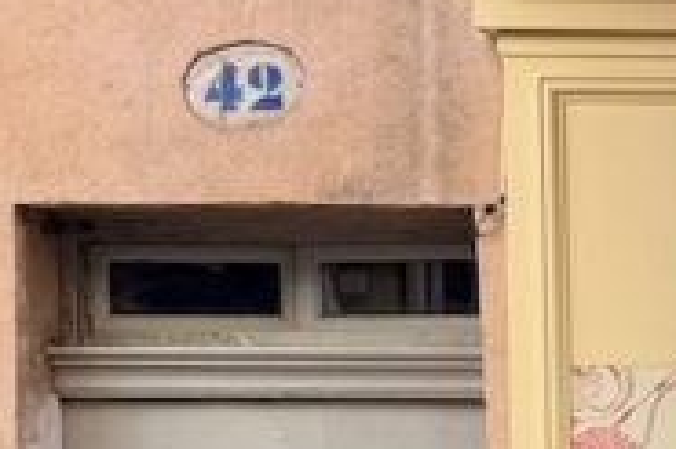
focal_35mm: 138
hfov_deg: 12.9
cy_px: 701
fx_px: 2589
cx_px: 1370
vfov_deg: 9.6
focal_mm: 6.76
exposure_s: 1/342
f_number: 1.78
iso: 80
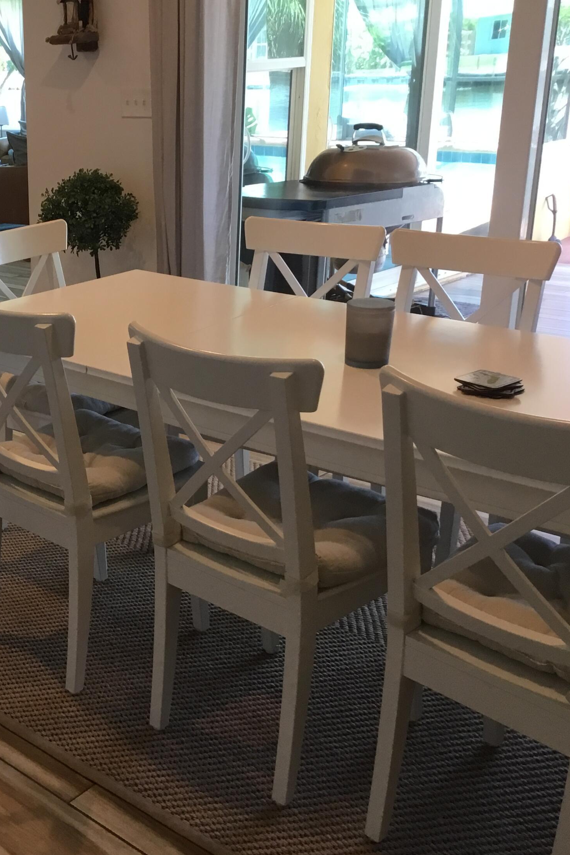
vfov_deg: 44.5
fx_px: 1045
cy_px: 425
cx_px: 7
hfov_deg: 28.7
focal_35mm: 44
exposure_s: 1/30
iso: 64
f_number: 2.4
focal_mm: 3.3
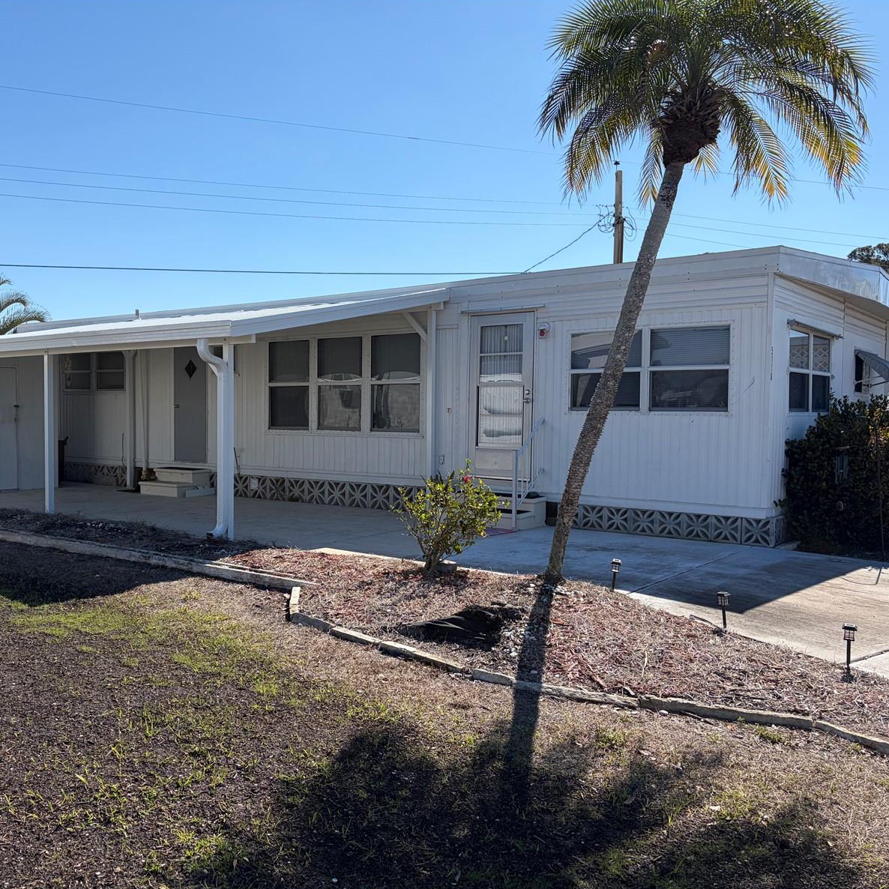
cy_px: 444
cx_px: 372
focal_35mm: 31
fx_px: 901
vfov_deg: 52.5
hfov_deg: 52.3
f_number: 1.6
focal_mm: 5.96
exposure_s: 1/4950
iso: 50
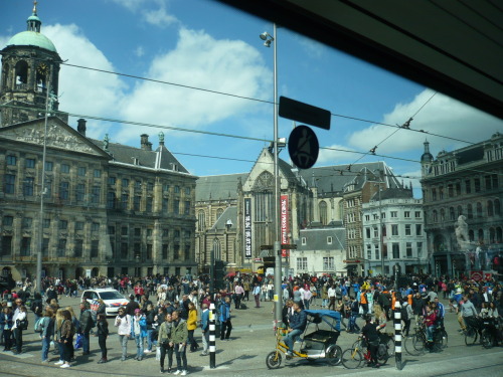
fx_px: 509
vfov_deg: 40.7
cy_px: 188
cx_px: 252
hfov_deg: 52.6
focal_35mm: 35
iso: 100
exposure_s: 1/125
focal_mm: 5.8
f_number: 2.8
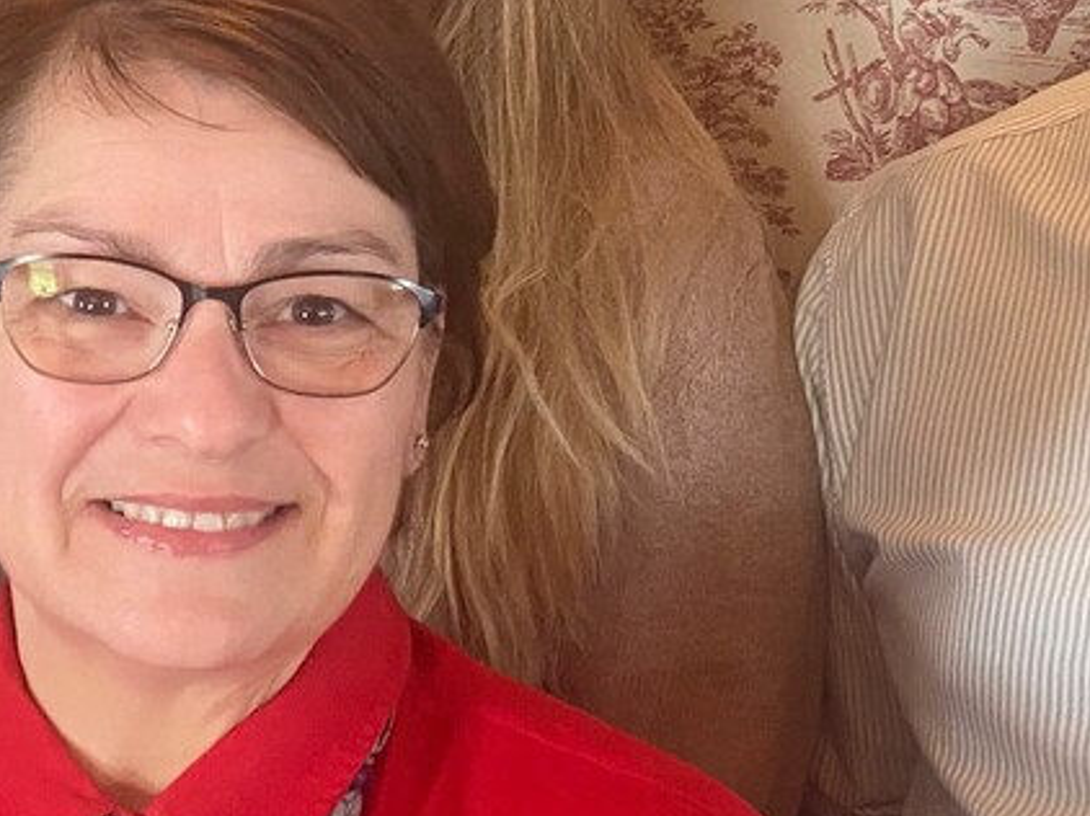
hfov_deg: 25.8
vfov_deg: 19.5
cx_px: 201
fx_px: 2329
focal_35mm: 74
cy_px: 62
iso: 400
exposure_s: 1/40
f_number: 1.8
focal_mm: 4.25
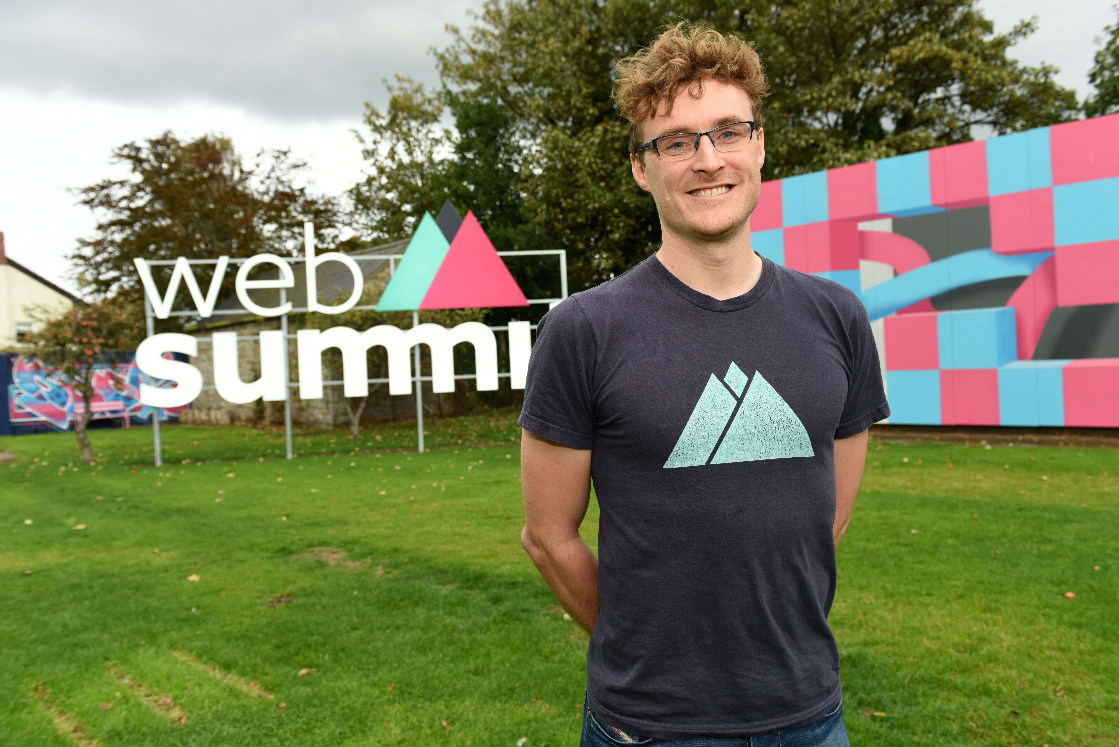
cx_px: 560
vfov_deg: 46.4
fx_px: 871
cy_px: 374
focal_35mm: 28
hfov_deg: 65.5
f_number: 5.6
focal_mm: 28
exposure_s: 1/125
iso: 400
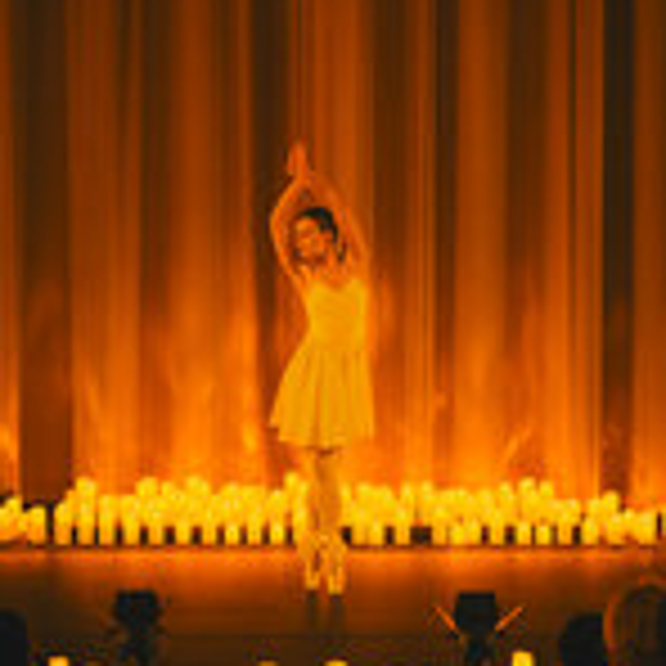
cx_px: 340
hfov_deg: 13.8
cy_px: 171
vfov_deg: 13.8
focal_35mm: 126
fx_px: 2743
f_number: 1.8
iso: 1000
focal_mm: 55
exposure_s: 1/100
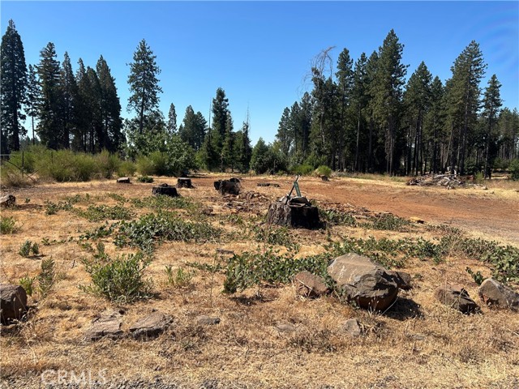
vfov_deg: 53.1
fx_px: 390
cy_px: 194
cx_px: 260
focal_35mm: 26
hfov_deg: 67.3
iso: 50
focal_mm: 5.7
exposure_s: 1/3257
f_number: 1.5
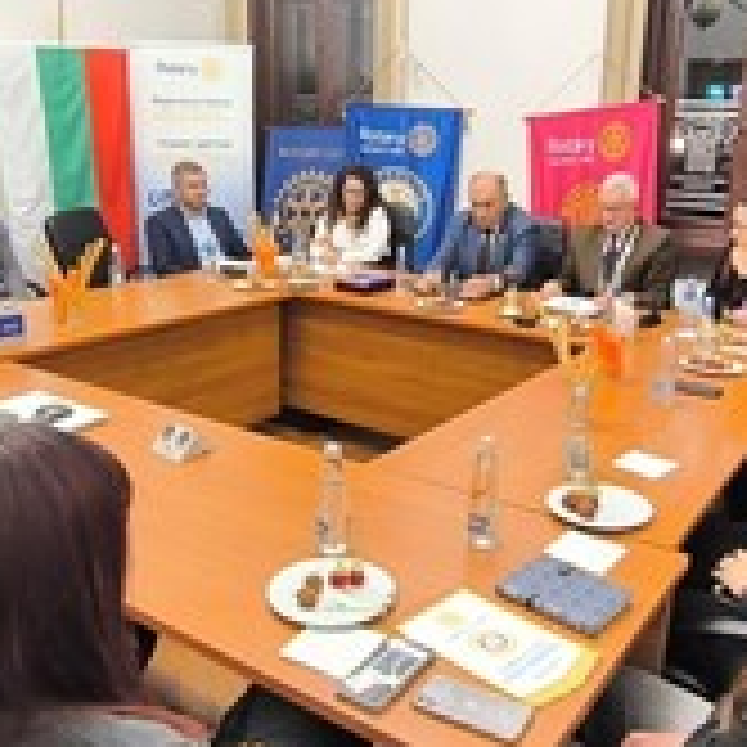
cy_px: 374
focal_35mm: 34
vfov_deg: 48.5
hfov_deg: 48.4
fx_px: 830
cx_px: 382
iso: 500
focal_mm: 1.65
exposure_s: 1/25
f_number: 2.2
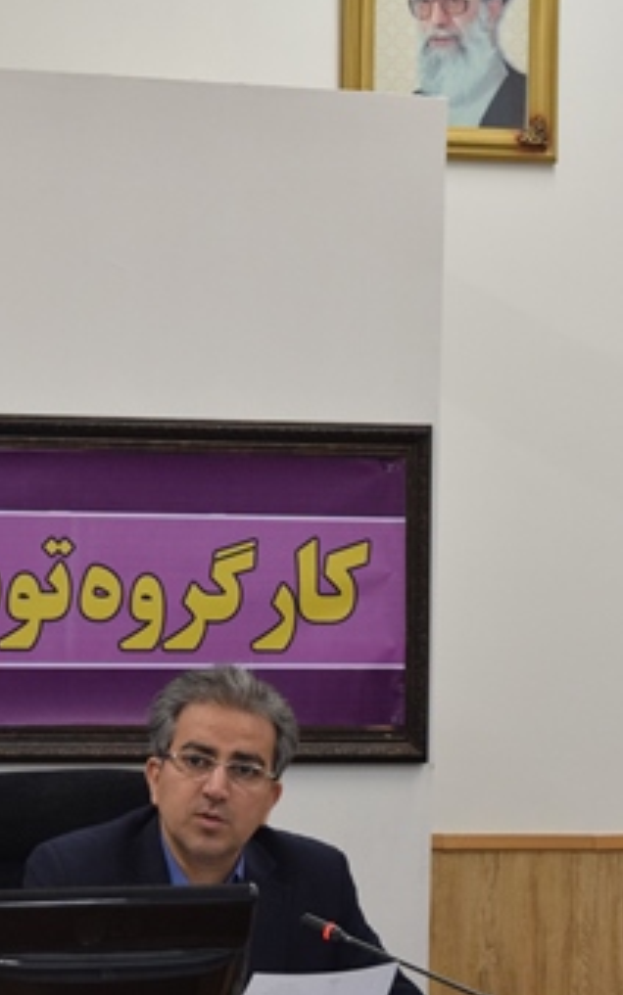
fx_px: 4317
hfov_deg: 8.2
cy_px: 606
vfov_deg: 13.2
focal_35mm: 159
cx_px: -29
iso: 1000
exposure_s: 1/60
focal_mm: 55
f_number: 5.6
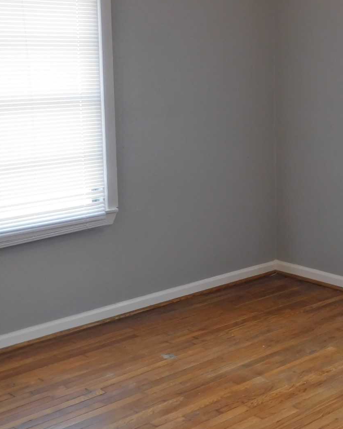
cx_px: 324
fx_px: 723
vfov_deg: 32.8
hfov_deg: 25.6
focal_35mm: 57
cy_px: 153
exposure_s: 1/30
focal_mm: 5.3
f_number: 3.2
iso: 400
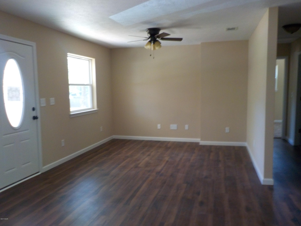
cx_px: 150
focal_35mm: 30
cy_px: 113
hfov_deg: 60.0
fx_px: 261
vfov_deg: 46.8
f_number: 3.3
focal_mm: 4.1
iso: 280
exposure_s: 1/30
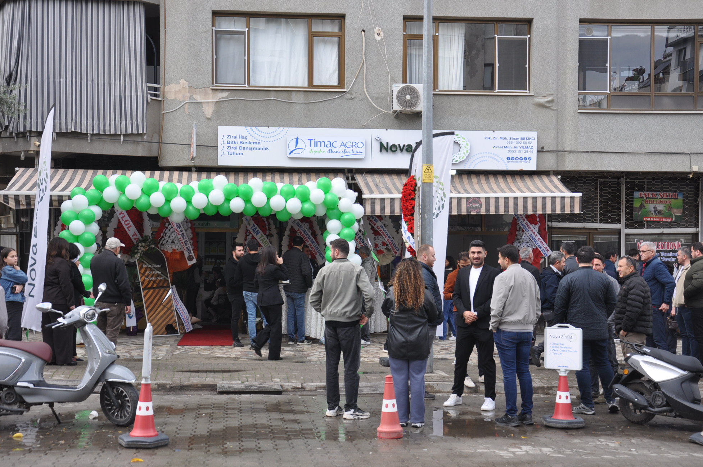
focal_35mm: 56
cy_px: 224
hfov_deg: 35.7
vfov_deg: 24.1
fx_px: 1092
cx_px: 337
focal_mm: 34
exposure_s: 1/160
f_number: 6.3
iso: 200
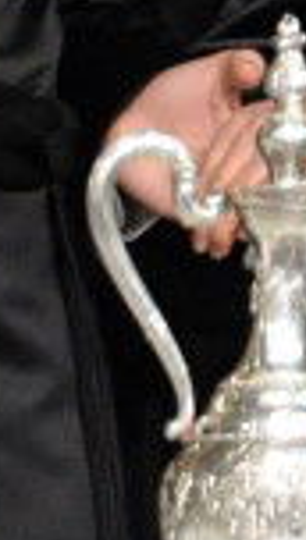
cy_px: -384
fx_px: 11159
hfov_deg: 1.6
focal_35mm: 777
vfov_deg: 2.8
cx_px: 801
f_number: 5.6
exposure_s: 1/160
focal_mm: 98
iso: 5000
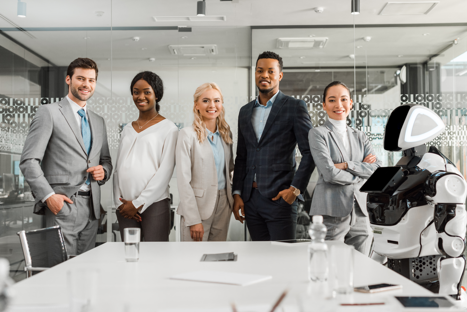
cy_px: 156
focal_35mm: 50
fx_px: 649
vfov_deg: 27.0
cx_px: 234
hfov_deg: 39.6
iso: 500
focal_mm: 50
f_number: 3.5
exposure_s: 1/200
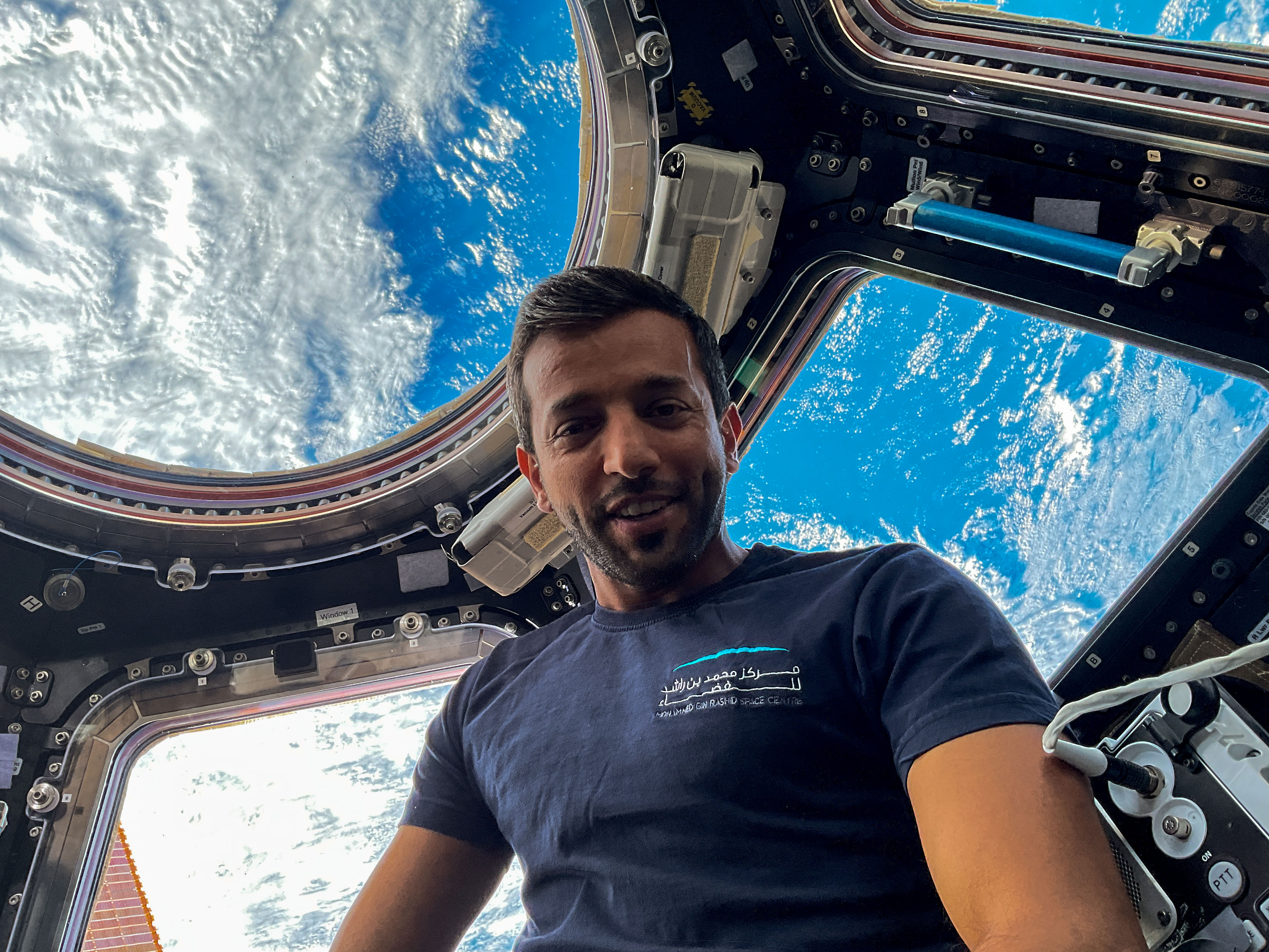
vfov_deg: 48.2
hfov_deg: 61.7
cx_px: 634
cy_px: 476
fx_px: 1063
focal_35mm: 29
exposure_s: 1/180
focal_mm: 3
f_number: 1.8
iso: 16
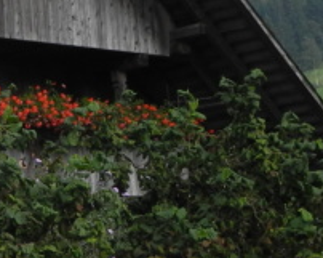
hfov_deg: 8.9
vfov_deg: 7.6
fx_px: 1938
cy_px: 90
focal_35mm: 203
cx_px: -342
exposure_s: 1/500
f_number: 3.2
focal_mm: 8.8
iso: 100
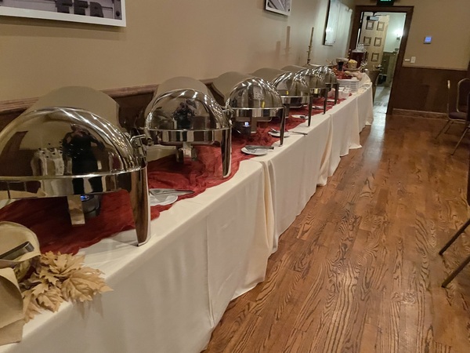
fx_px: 353
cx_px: 235
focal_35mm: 26
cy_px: 176
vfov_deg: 53.1
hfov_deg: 67.3
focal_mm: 4.2
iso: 1000
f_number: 1.6
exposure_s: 1/30
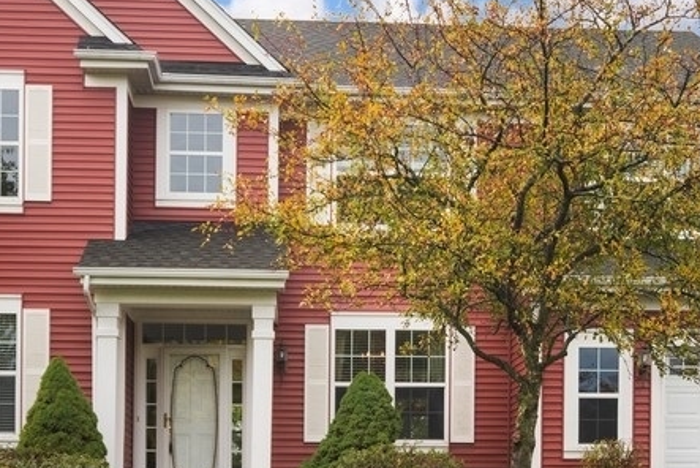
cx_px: 390
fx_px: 1304
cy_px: 278
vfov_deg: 20.3
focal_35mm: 67
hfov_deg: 30.0
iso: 200
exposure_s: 1/500
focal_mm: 22
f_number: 9
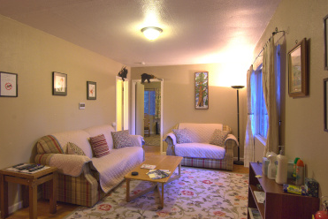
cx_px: 159
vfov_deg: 57.3
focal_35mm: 22
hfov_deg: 78.5
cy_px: 108
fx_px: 201
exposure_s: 1/8
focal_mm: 14
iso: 1600
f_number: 10
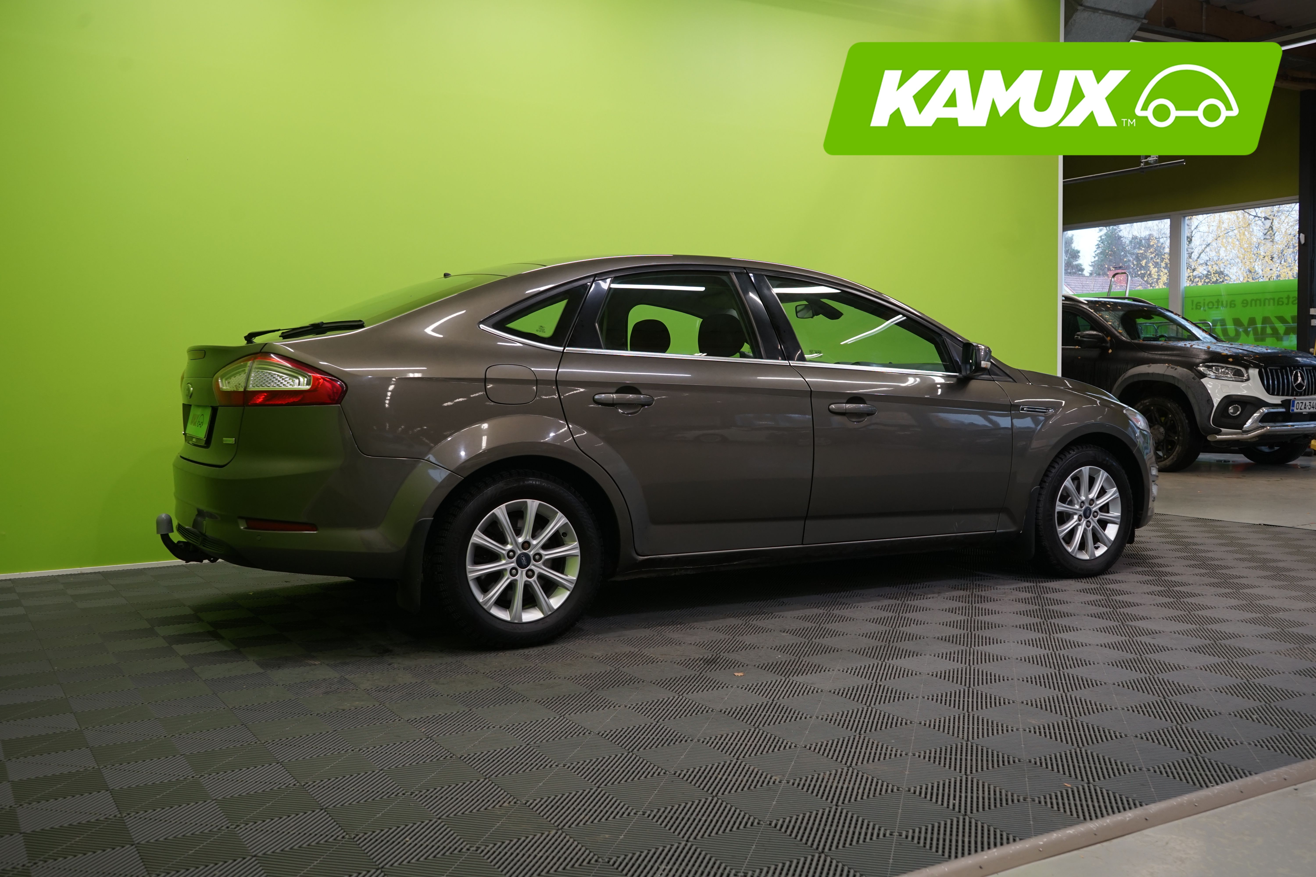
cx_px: 658
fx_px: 1243
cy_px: 438
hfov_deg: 55.8
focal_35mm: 34
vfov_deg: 38.9
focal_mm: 34
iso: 500
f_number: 6.3
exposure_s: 1/30
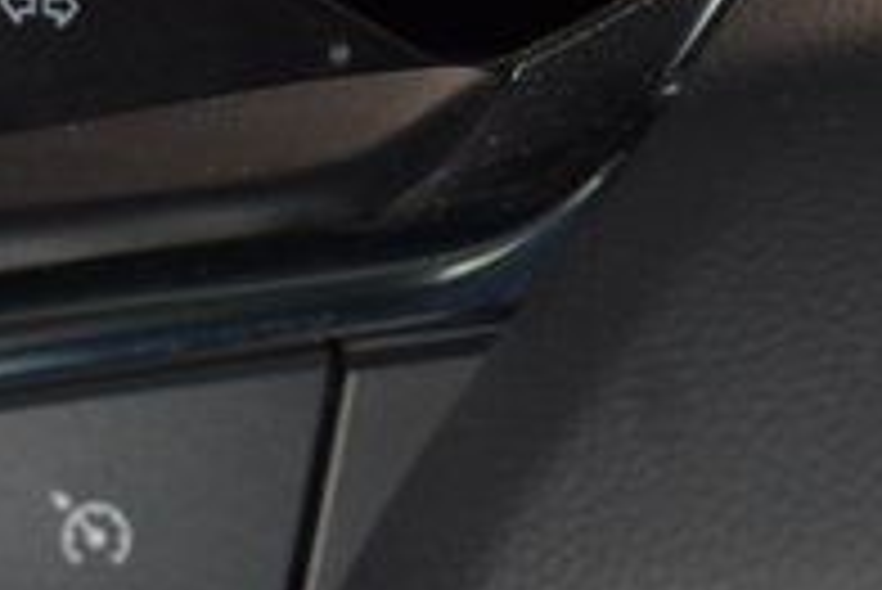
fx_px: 8385
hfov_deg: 6.0
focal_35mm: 342
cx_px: -261
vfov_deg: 4.0
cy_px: 480
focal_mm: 70
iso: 100
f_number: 8
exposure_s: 1/125
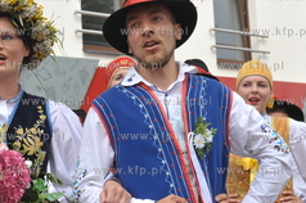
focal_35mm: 101
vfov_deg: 13.5
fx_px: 857
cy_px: 118
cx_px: 100
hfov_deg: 20.2
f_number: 9
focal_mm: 60
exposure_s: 1/200
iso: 400
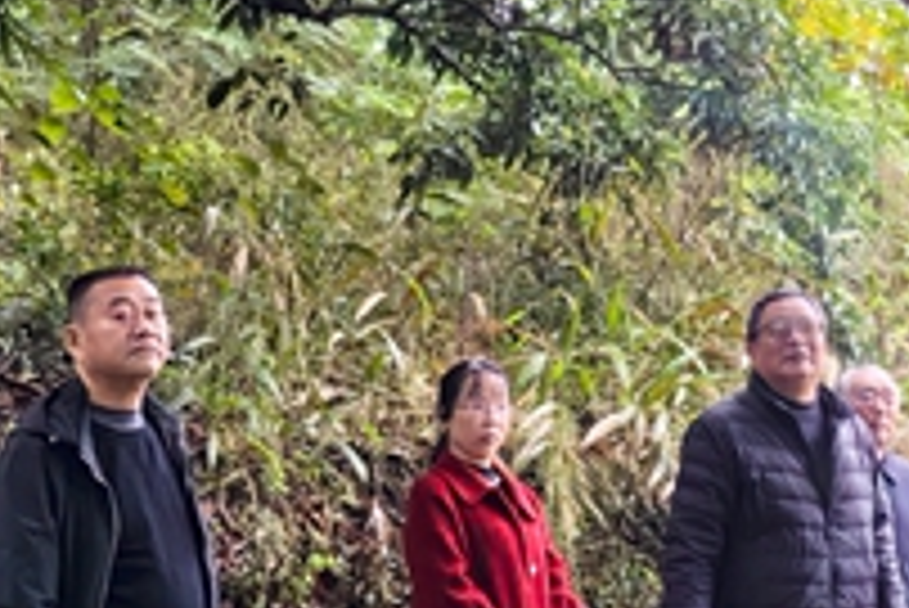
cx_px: 814
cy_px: -27
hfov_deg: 22.3
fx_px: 2249
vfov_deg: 15.1
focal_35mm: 89
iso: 250
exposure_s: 1/100
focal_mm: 5.52
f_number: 1.9
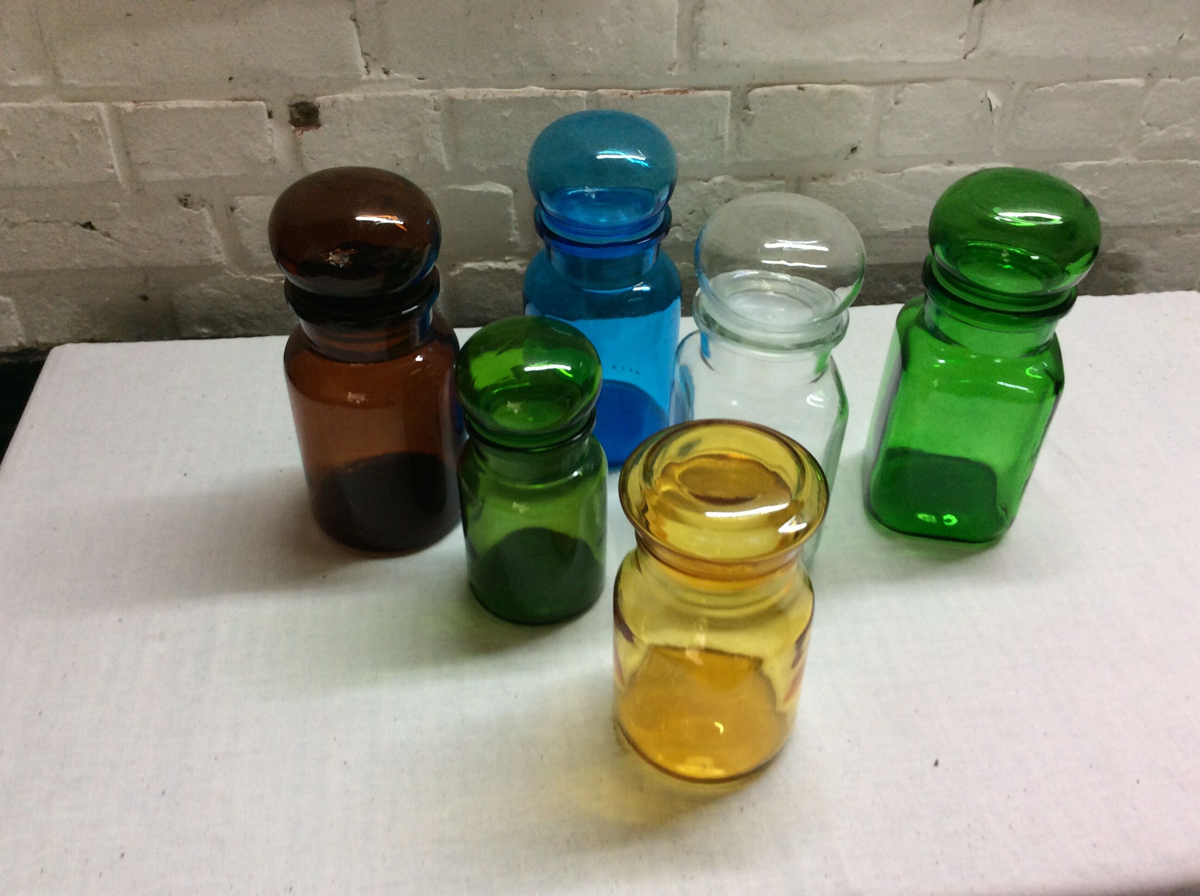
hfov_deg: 56.9
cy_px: 448
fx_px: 1108
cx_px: 600
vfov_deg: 44.1
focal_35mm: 32
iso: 50
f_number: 2.4
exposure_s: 1/25
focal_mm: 3.3
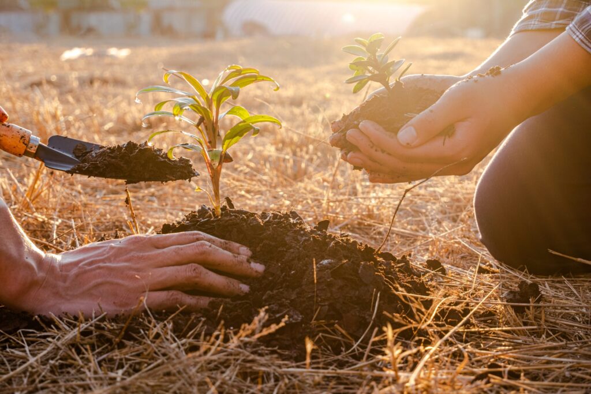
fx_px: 1116
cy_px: 197
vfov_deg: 20.0
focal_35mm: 68
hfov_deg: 29.7
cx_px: 296
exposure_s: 1/100
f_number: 5.6
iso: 200
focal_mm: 45
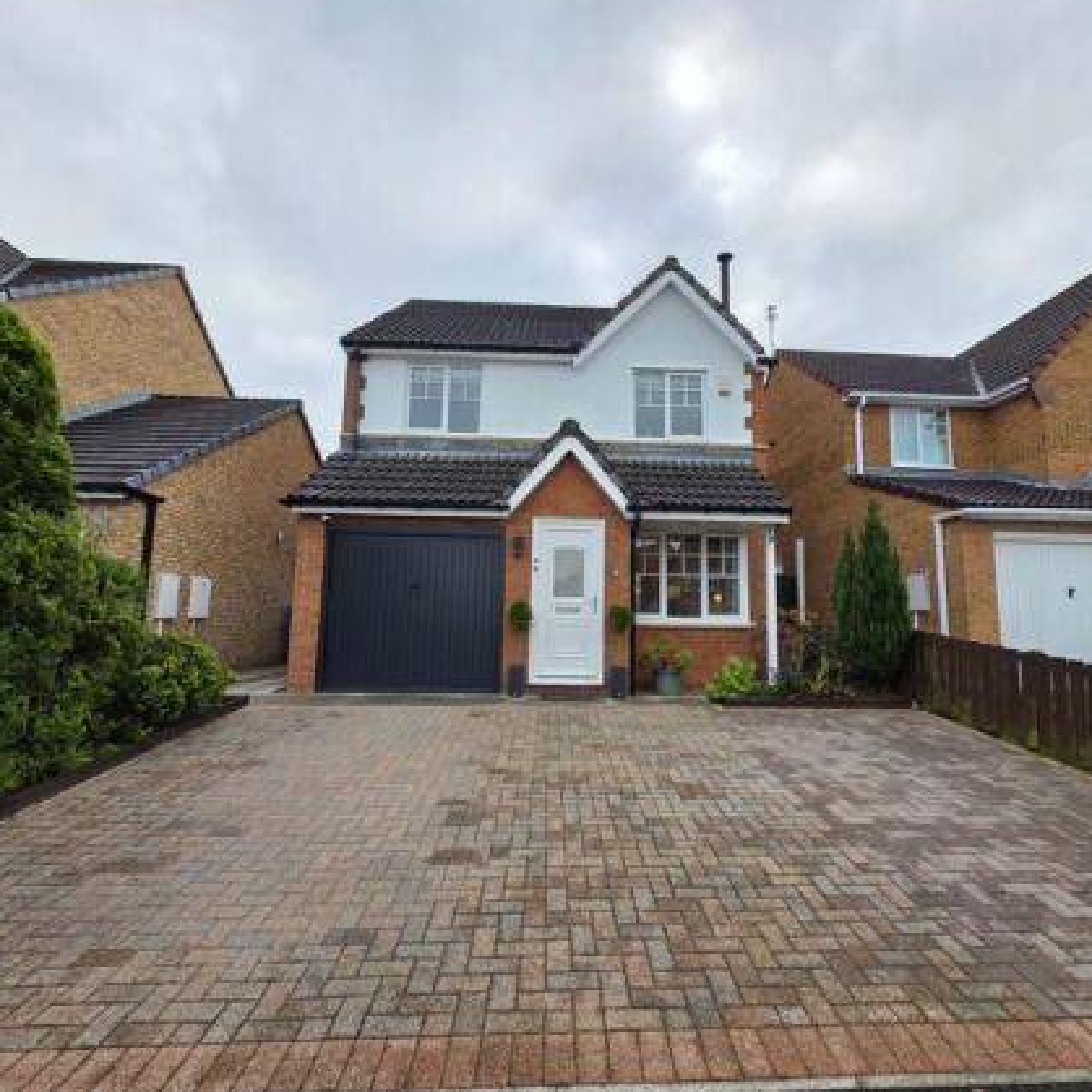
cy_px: 533
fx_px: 571
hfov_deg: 87.3
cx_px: 585
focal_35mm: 16
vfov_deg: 87.4
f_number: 1.9
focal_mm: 2.2
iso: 40
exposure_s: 1/243
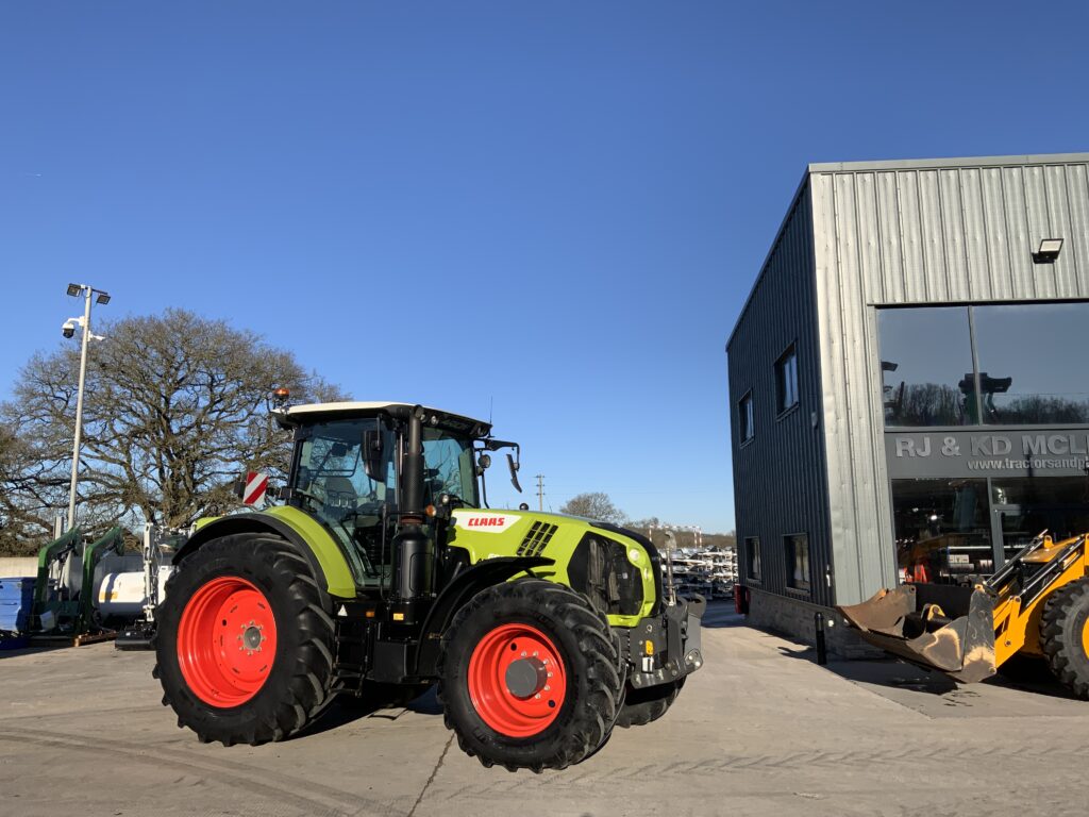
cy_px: 408
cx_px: 544
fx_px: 912
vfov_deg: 48.2
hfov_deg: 61.7
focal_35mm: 29
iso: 16
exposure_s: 1/2141
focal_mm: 3
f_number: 1.8
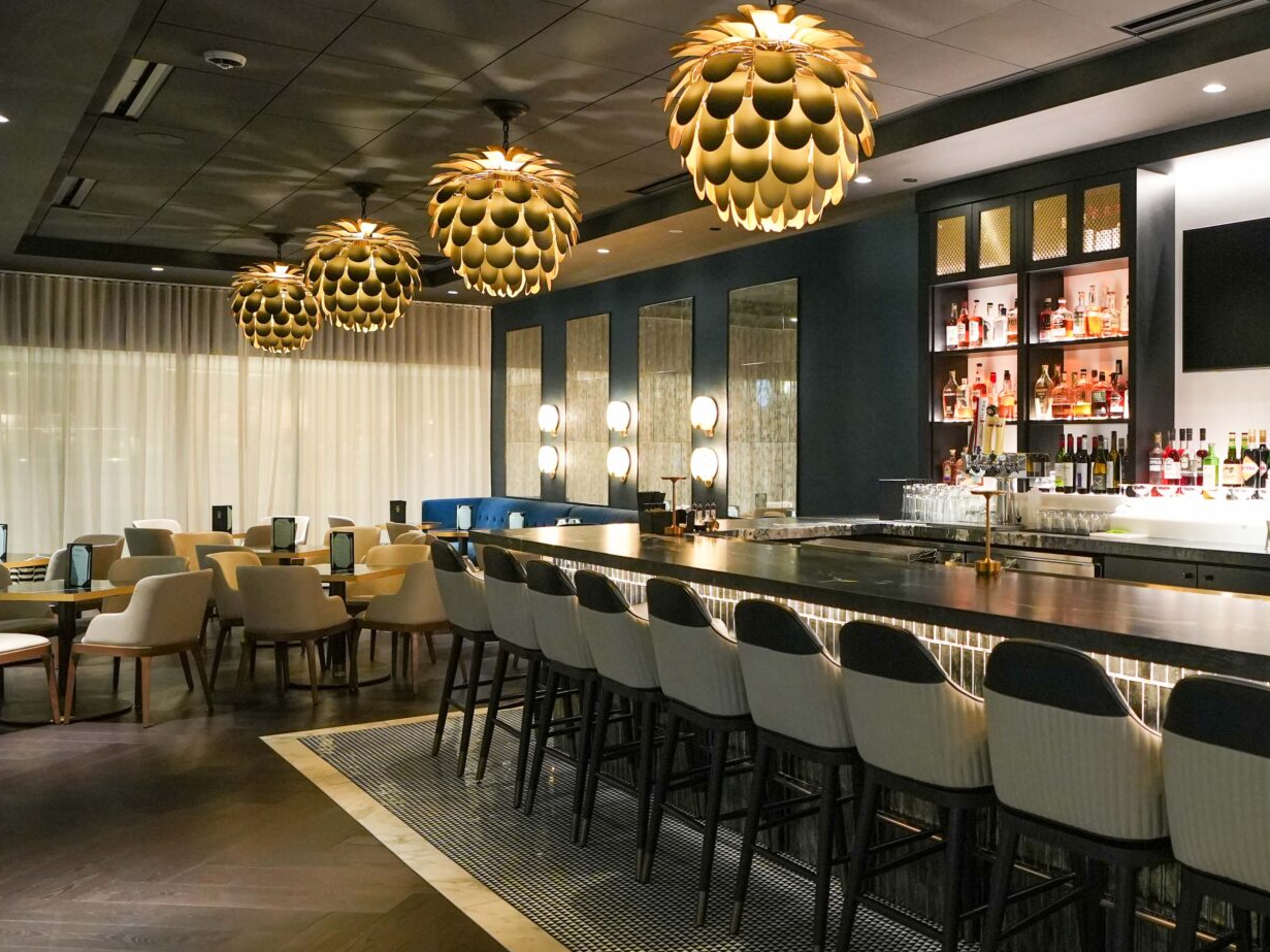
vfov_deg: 44.2
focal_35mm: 32
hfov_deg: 53.7
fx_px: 1174
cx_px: 983
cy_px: 469
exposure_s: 1/160
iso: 2500
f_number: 2.8
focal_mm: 16
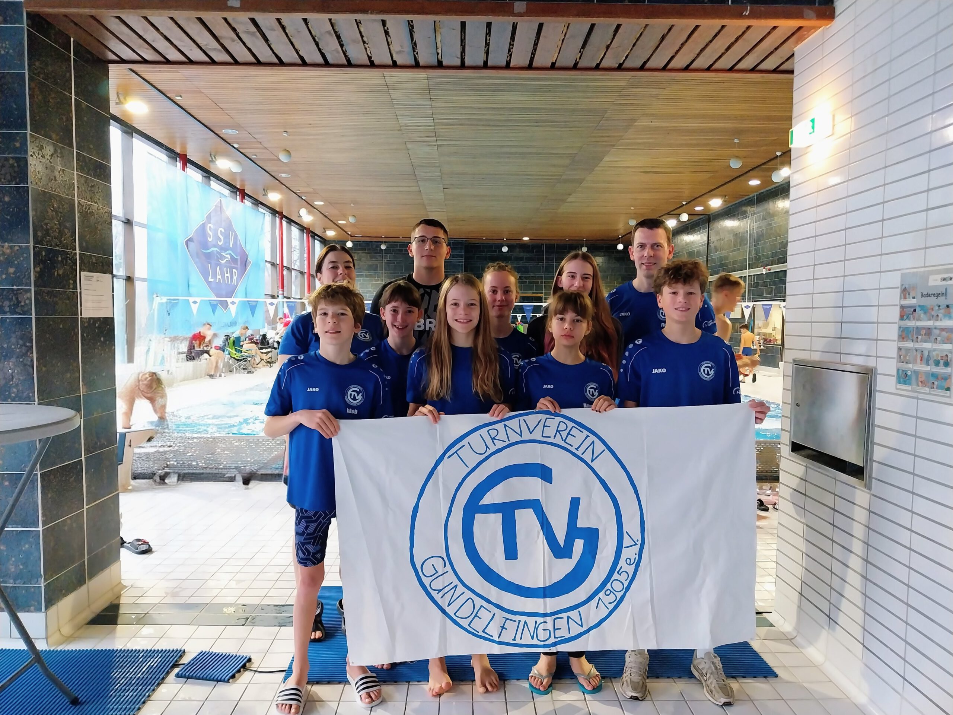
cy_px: 358
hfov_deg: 67.3
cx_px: 476
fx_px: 716
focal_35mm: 26
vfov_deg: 53.1
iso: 400
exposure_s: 1/33.3
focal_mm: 4
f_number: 1.8
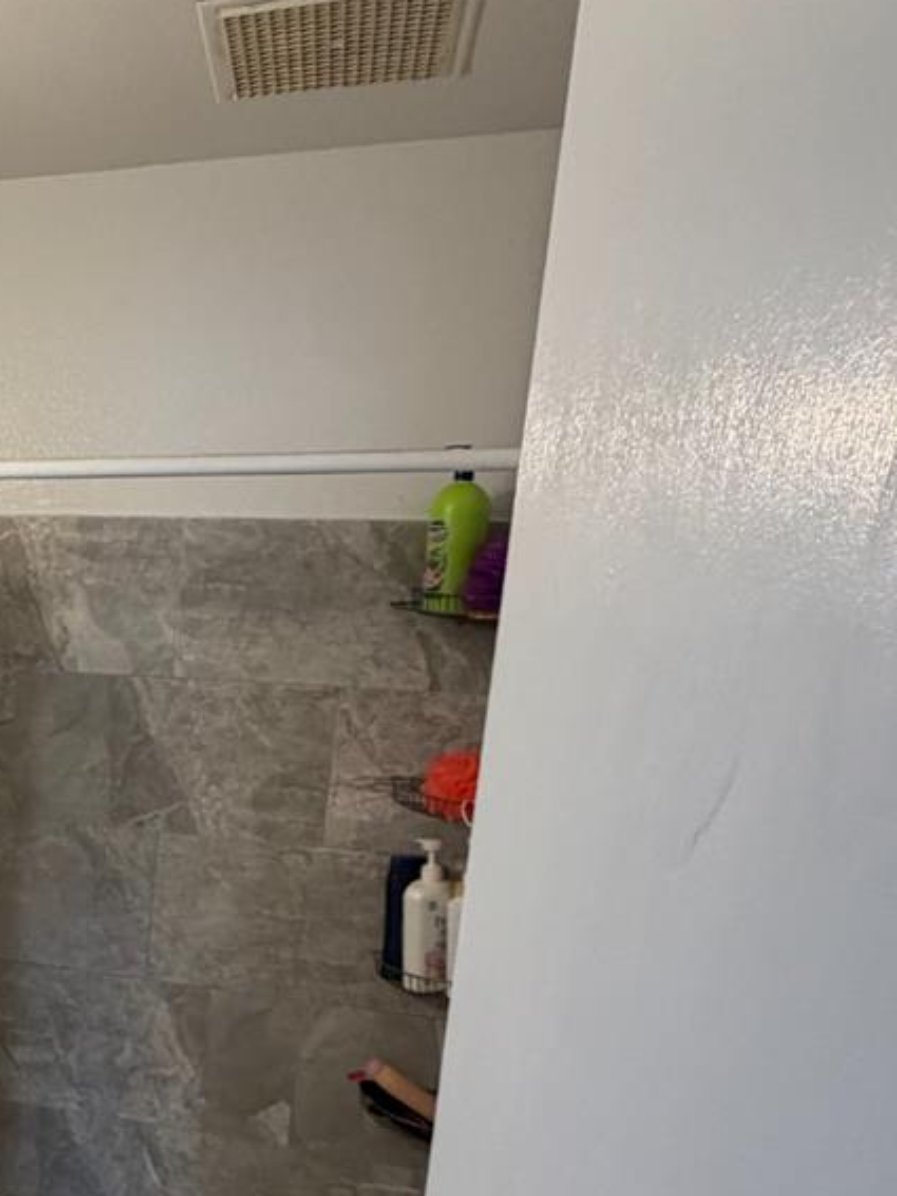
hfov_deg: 32.4
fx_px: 1279
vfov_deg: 48.9
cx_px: -161
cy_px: 841
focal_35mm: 37
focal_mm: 2.22
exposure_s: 1/120
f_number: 2.2
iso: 320
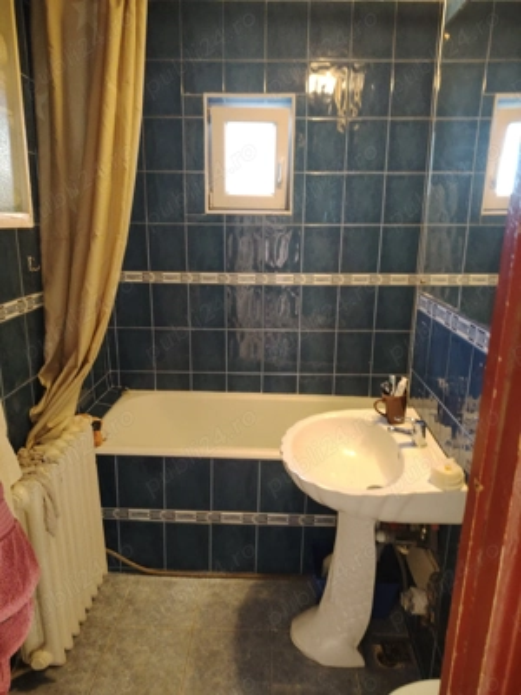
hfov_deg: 56.8
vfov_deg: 71.6
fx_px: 482
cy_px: 348
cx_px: 260
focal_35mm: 24
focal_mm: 5.25
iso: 975
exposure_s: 1/33.3
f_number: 1.75
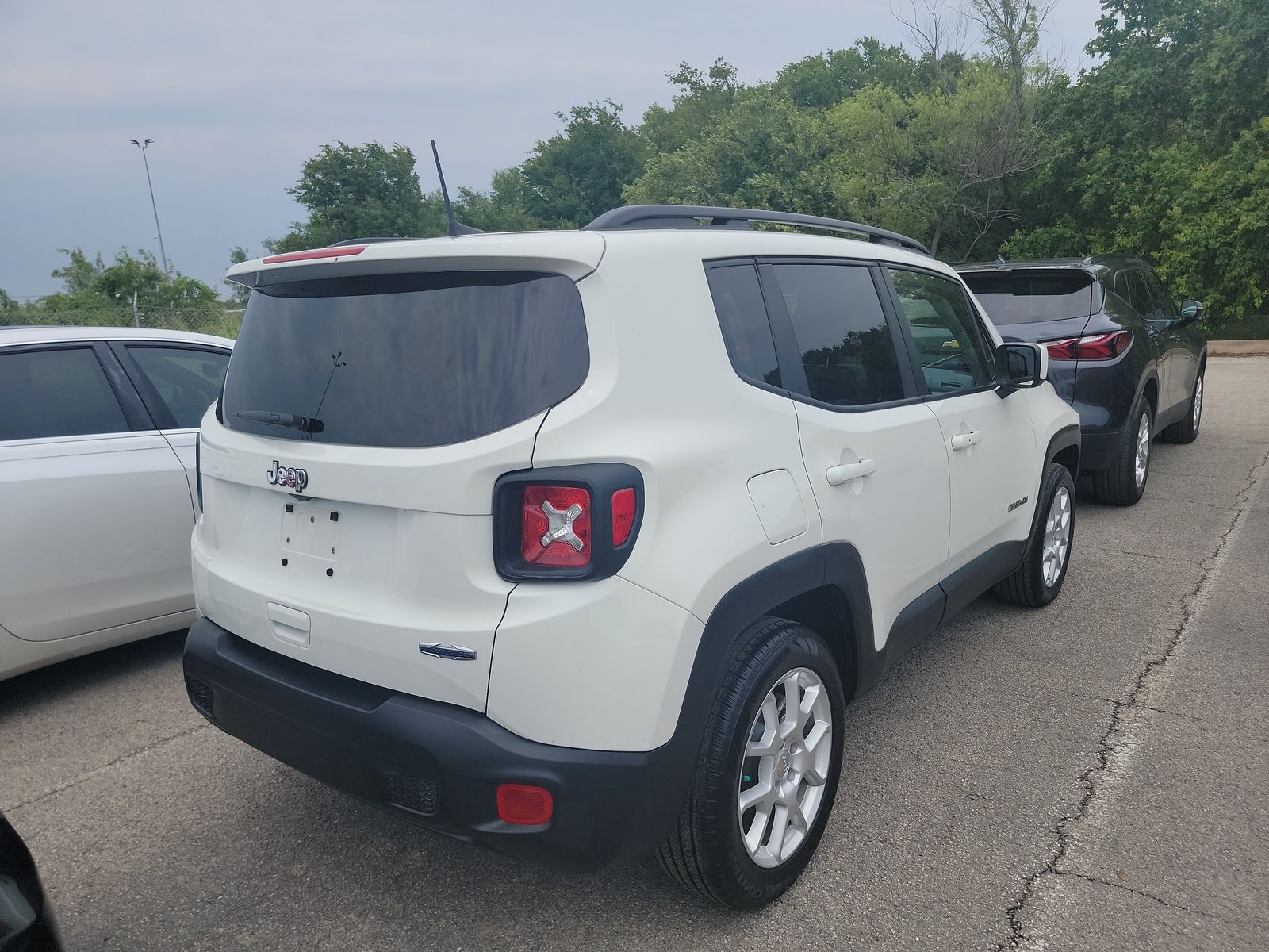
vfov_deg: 56.8
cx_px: 634
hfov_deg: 71.6
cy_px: 476
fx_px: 880
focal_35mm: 24
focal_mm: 6.7
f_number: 1.8
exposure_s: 1/1296
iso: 50
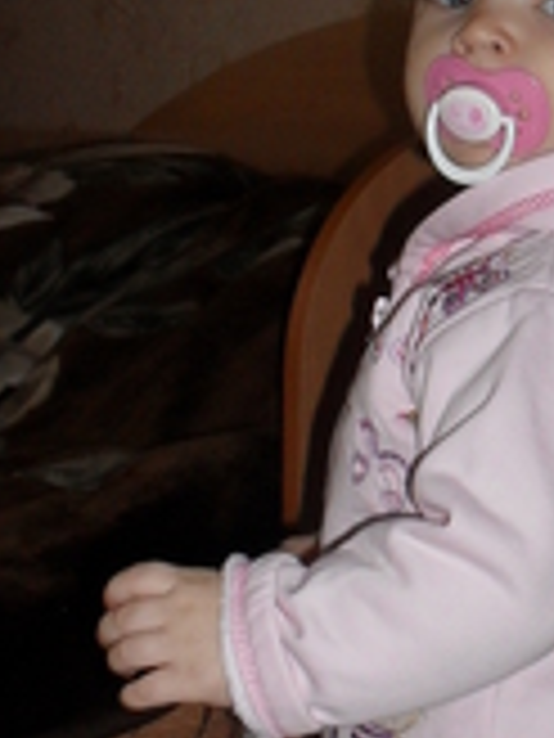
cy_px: 450
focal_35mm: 96
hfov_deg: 15.1
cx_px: 549
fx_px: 2049
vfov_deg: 20.4
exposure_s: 1/45
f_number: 3.2
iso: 200
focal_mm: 6.3
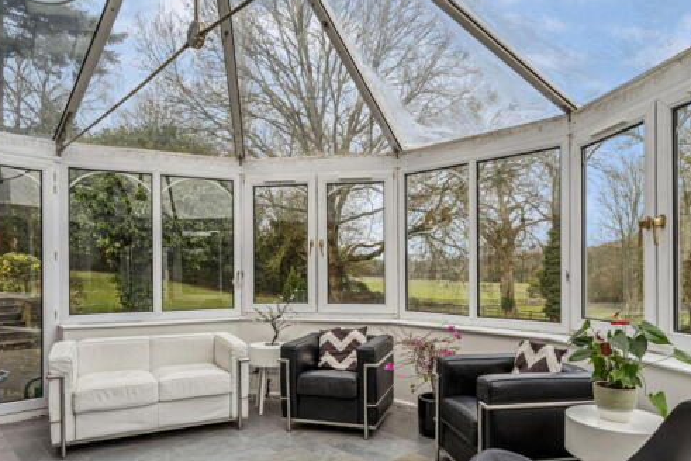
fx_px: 461
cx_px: 351
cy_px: 285
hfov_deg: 73.7
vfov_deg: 52.7
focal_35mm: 24
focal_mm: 18
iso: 640
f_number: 8
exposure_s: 1/250
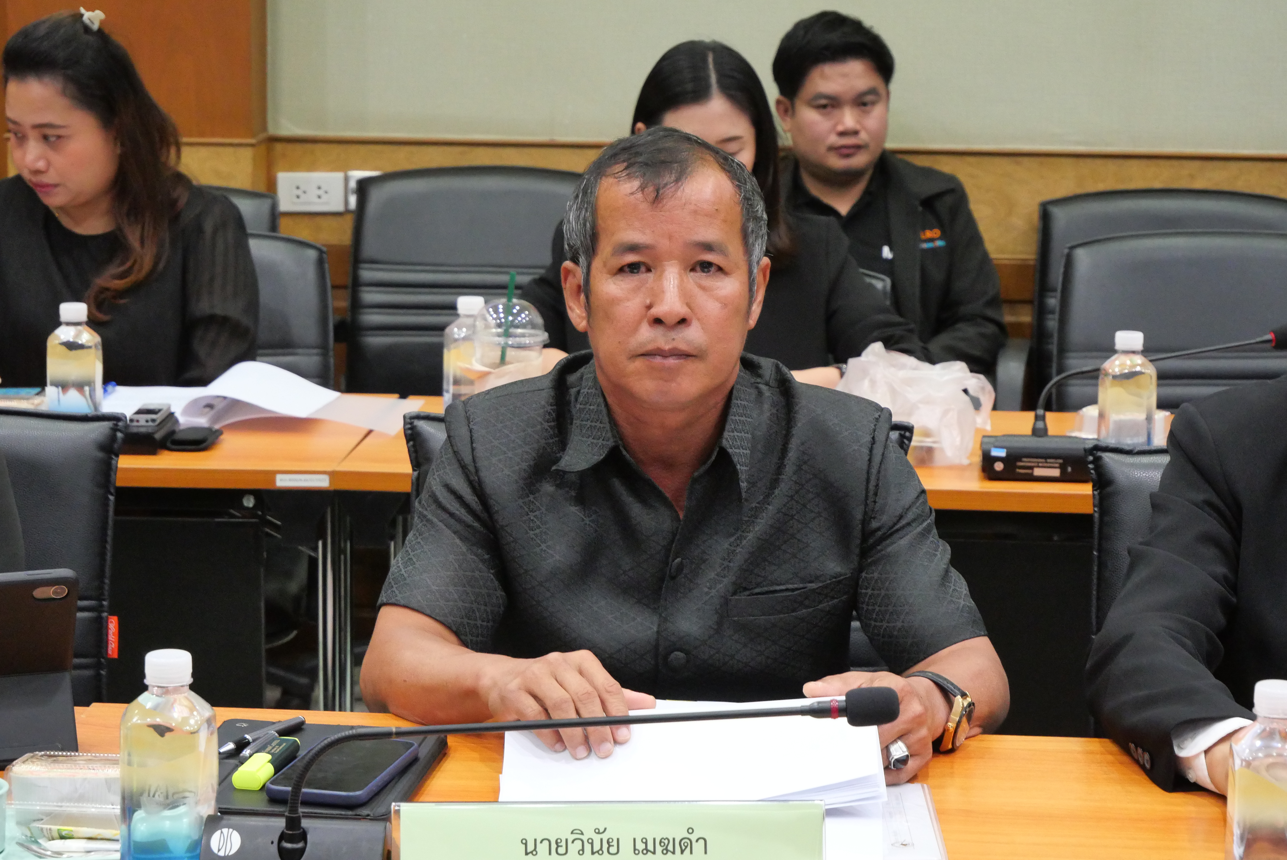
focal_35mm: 95
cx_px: 644
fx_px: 3398
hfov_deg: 21.4
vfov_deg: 14.4
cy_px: 430
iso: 3200
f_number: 5.6
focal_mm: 46
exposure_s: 1/50
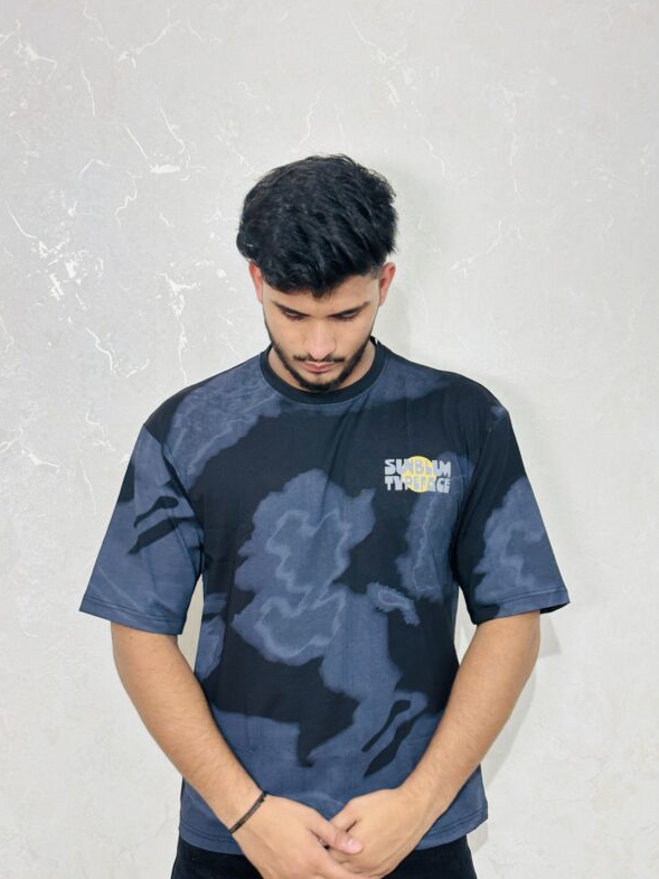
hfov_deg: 27.5
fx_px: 1345
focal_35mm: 53
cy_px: 440
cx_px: 330
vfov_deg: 36.2
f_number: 1.6
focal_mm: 5.96
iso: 32
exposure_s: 1/50
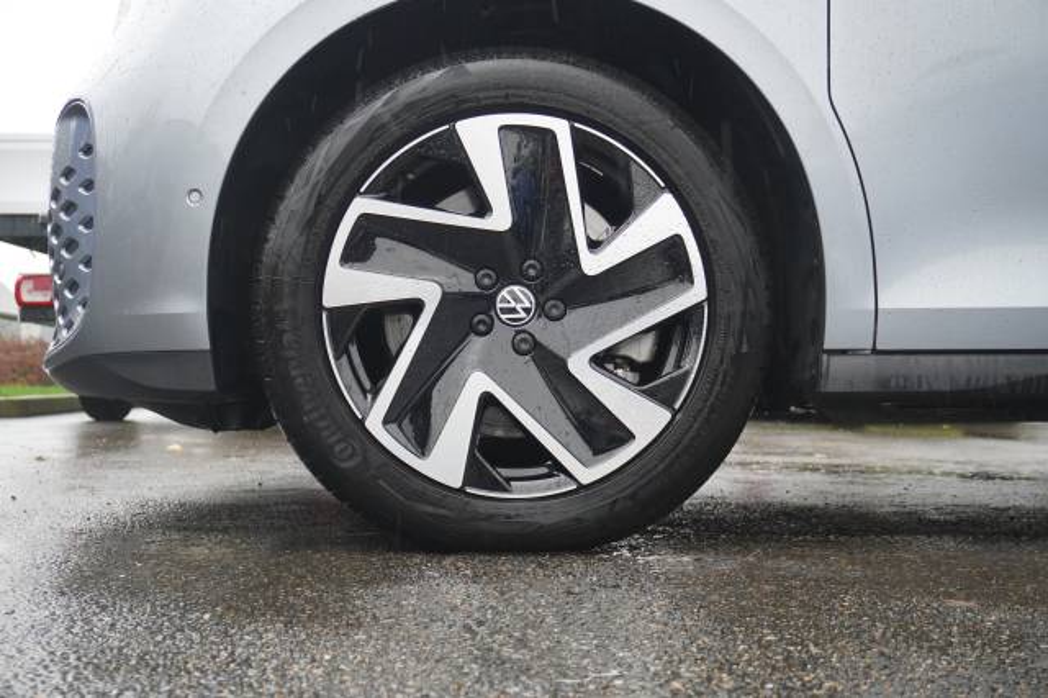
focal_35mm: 45
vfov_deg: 29.8
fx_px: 1309
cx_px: 524
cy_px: 349
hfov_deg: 43.6
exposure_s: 1/200
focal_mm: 30
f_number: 4.5
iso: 2000
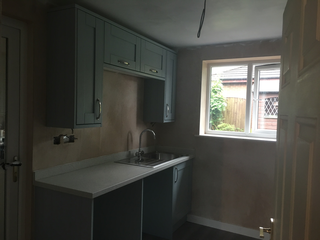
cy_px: 120
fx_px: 268
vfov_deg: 48.2
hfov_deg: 61.7
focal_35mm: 29
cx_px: 160
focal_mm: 4.15
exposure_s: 1/33
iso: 125
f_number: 2.2
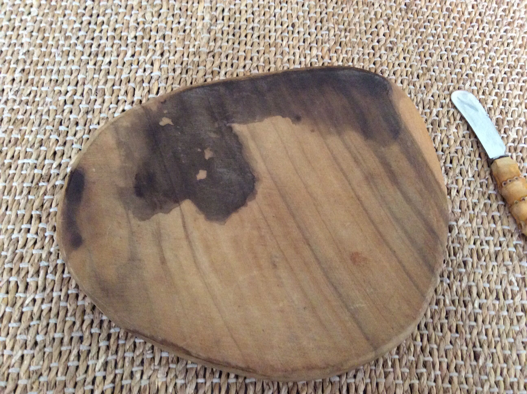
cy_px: 197
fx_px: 486
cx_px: 264
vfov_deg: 44.1
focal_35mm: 32
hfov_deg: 56.9
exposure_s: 1/20
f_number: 2.4
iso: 320
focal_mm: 3.3
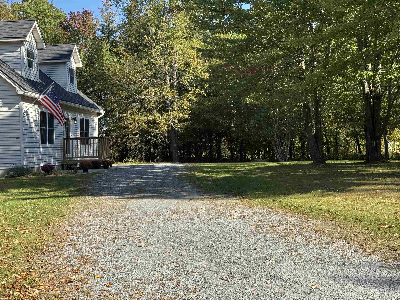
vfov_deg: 30.3
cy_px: 150
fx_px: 555
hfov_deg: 39.7
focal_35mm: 48
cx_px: 200
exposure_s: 1/1818
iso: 64
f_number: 1.78
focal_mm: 6.76
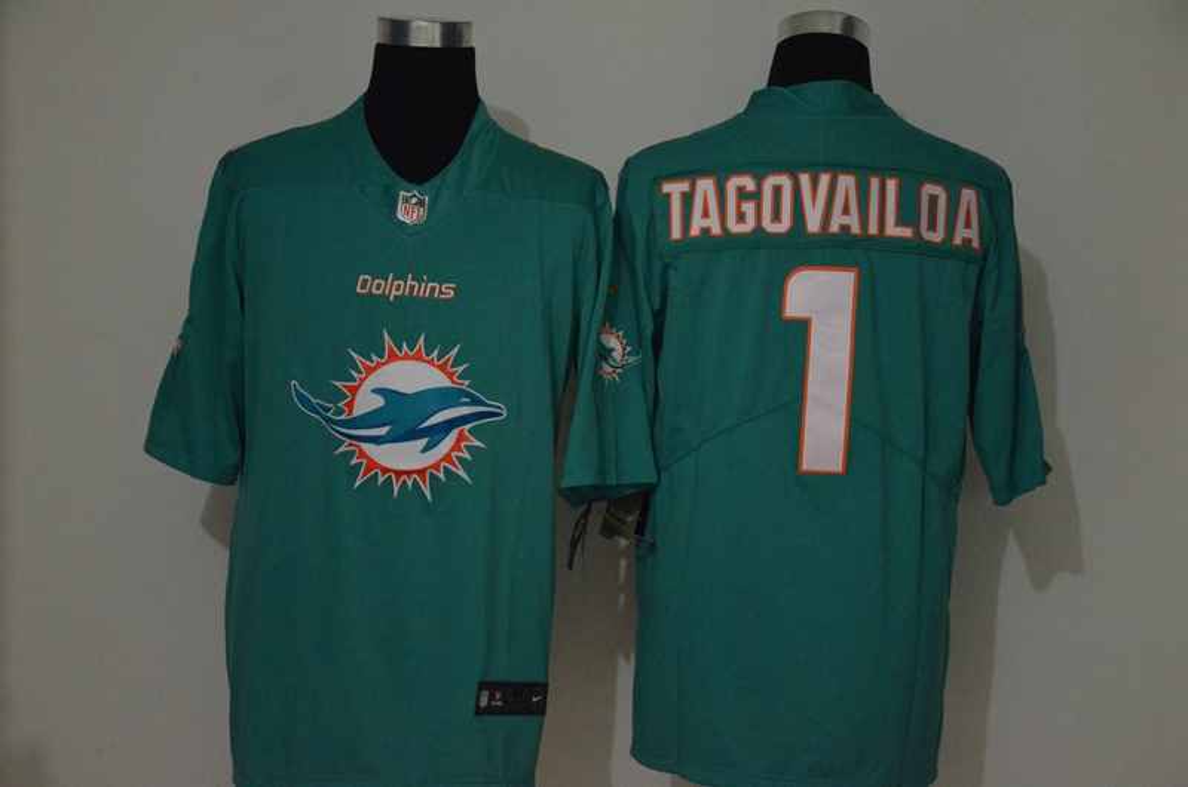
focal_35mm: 72
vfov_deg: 18.8
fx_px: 2371
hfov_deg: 28.1
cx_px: 594
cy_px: 394
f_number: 4.5
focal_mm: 48
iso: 4000
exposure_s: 1/100
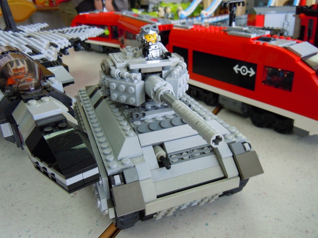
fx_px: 276
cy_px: 119
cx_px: 159
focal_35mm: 30
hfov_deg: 60.0
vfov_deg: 46.8
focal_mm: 5.4
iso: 320
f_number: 3.5
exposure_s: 1/60
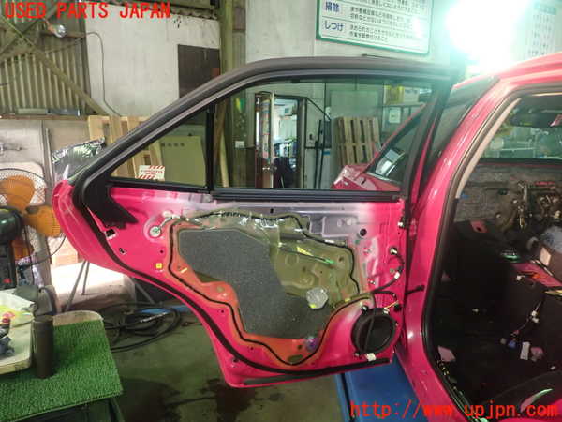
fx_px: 406
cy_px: 211
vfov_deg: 54.9
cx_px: 281
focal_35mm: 25
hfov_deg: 69.4
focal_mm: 4.5
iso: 320
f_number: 2
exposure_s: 1/30
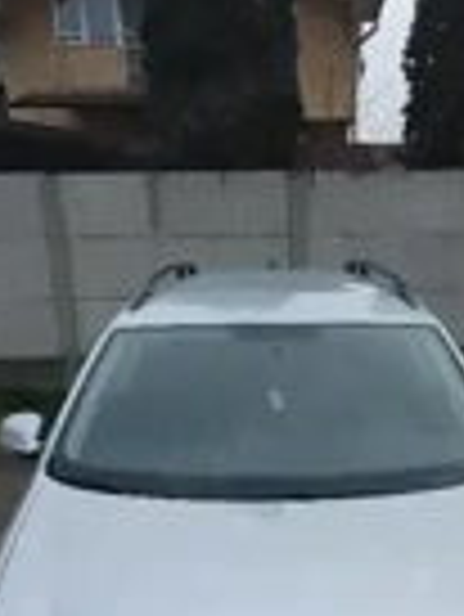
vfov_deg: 45.4
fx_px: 678
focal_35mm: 38
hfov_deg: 37.6
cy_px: 526
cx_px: 288
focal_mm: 2.2
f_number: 2.2
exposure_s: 1/286
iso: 64
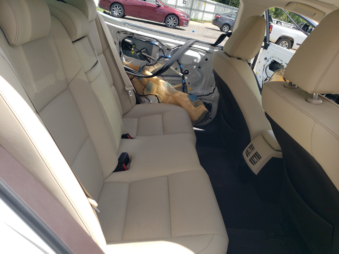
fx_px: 255
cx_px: 170
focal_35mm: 26
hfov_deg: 67.3
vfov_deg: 53.1
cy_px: 127
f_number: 1.5
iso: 50
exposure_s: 1/1429
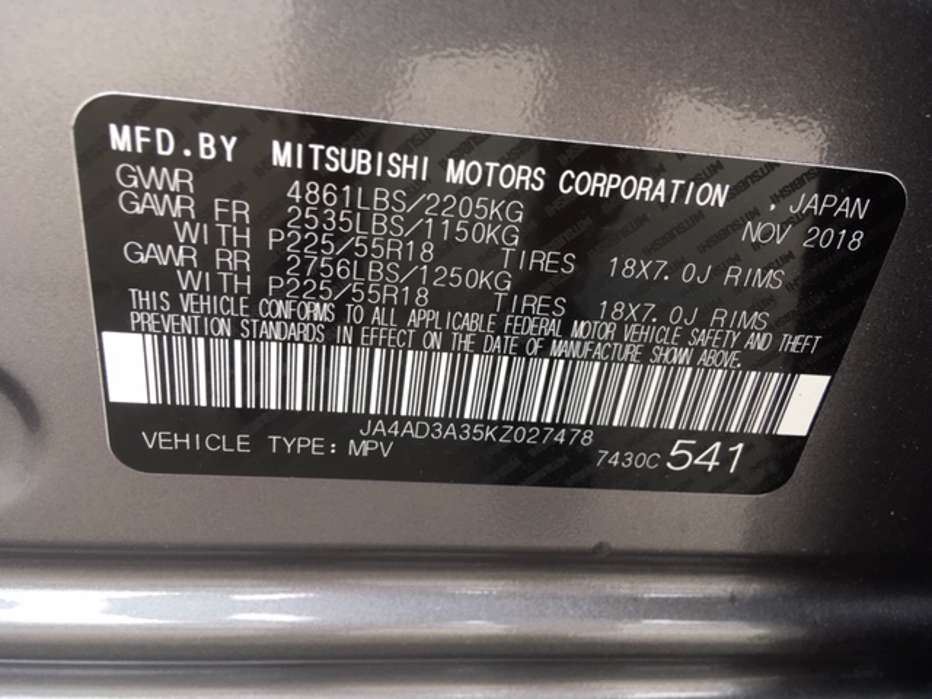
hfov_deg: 61.7
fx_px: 781
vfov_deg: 48.2
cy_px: 350
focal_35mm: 29
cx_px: 466
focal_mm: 4.15
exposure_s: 1/120
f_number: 2.2
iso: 32
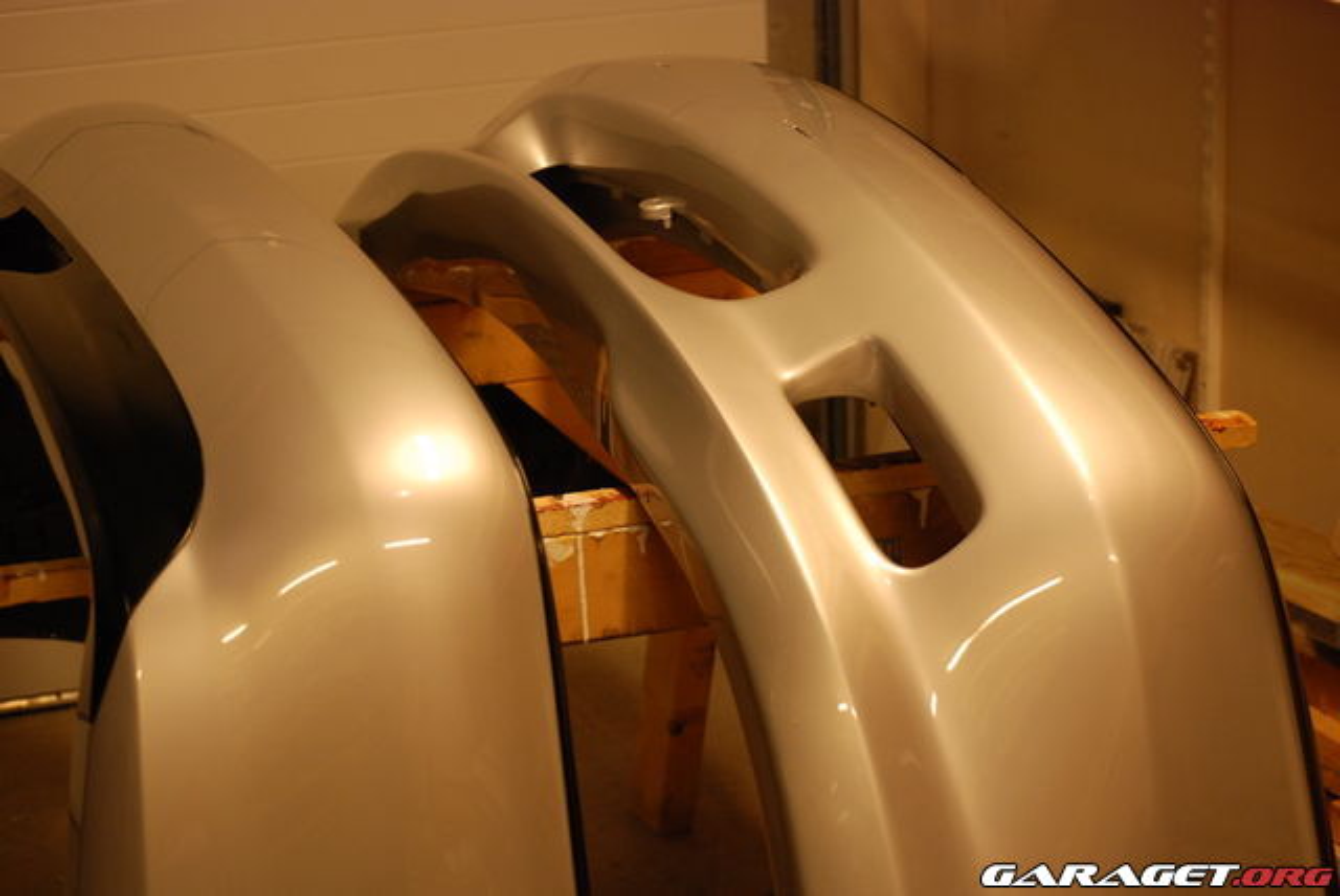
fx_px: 3074
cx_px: 670
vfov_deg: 16.6
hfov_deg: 24.6
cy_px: 448
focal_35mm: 82
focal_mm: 55
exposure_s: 1/40
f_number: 4
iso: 640
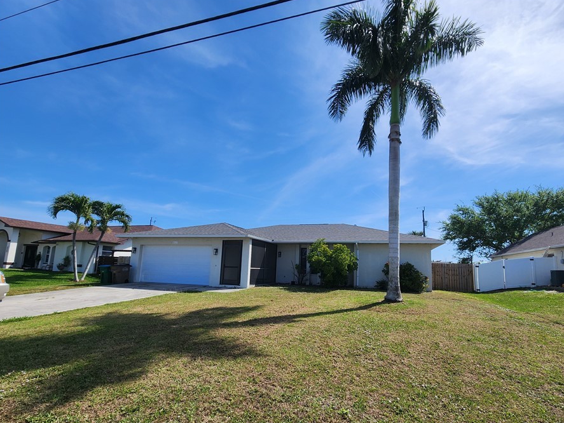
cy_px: 234
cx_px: 320
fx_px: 244
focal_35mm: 15
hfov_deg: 97.5
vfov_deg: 81.5
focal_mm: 2.2
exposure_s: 1/3001
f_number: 2.2
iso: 50
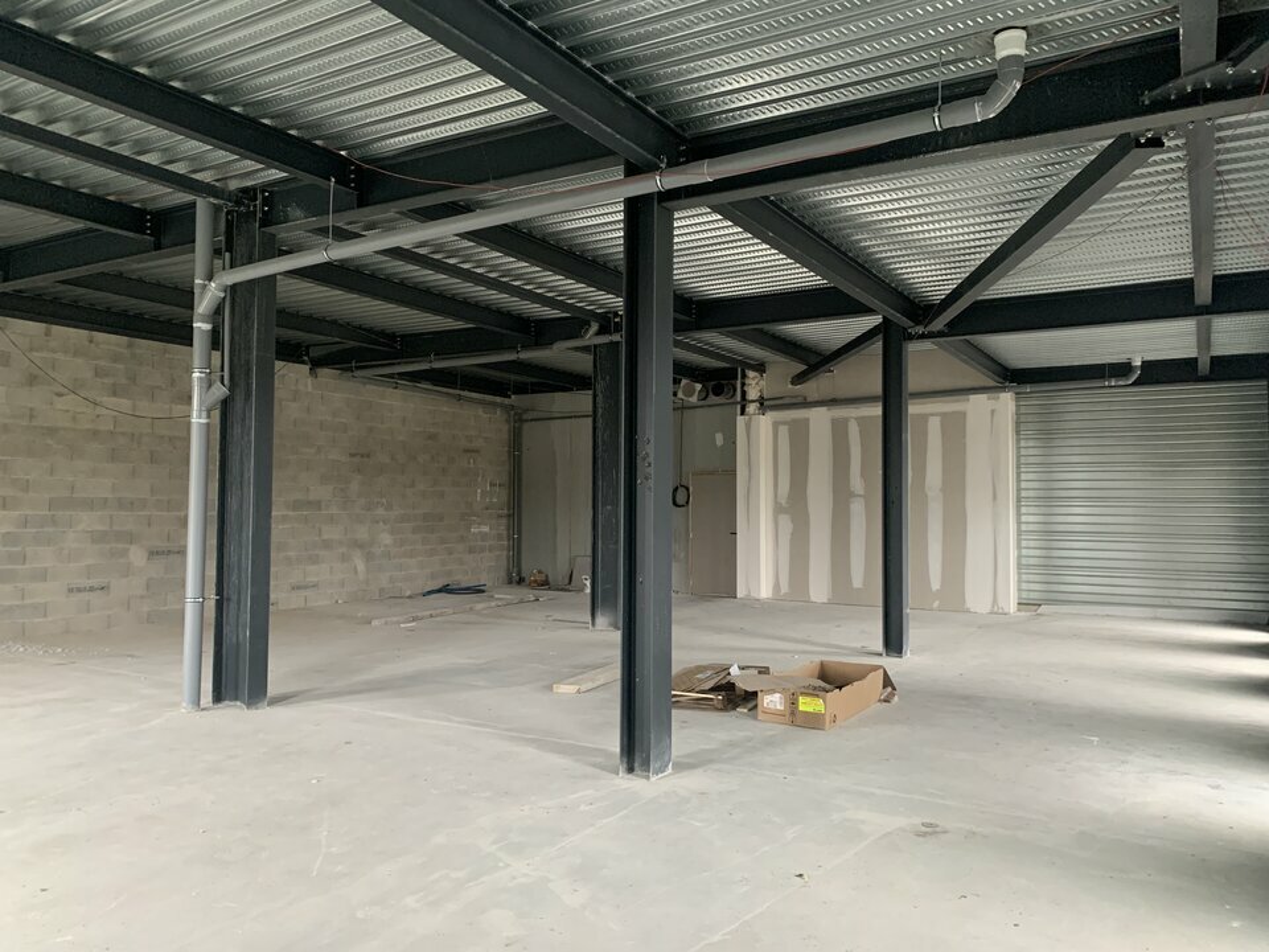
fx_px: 953
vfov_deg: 53.1
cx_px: 634
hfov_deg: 67.3
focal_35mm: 26
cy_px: 476
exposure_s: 1/60
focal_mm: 4.25
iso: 400
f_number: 1.8
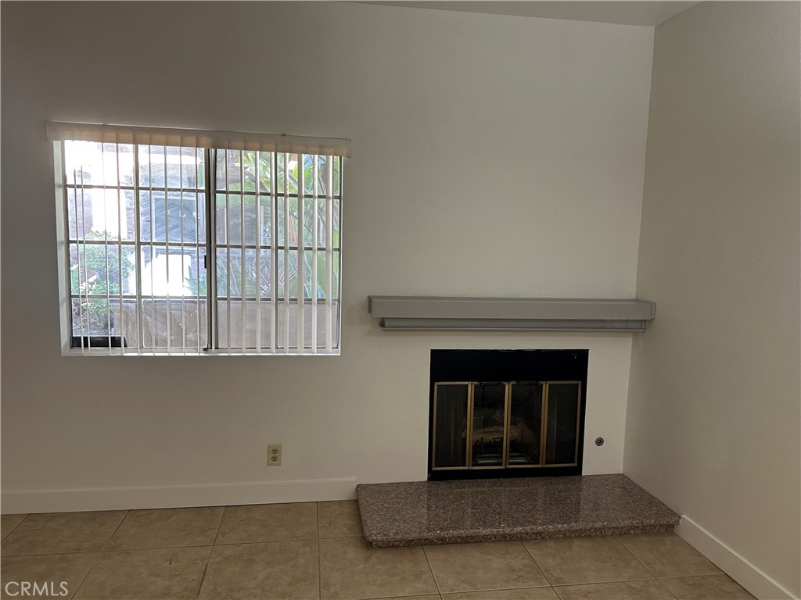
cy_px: 300
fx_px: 555
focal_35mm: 24
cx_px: 400
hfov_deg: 71.6
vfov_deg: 56.8
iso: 160
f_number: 1.78
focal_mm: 6.86
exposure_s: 1/60
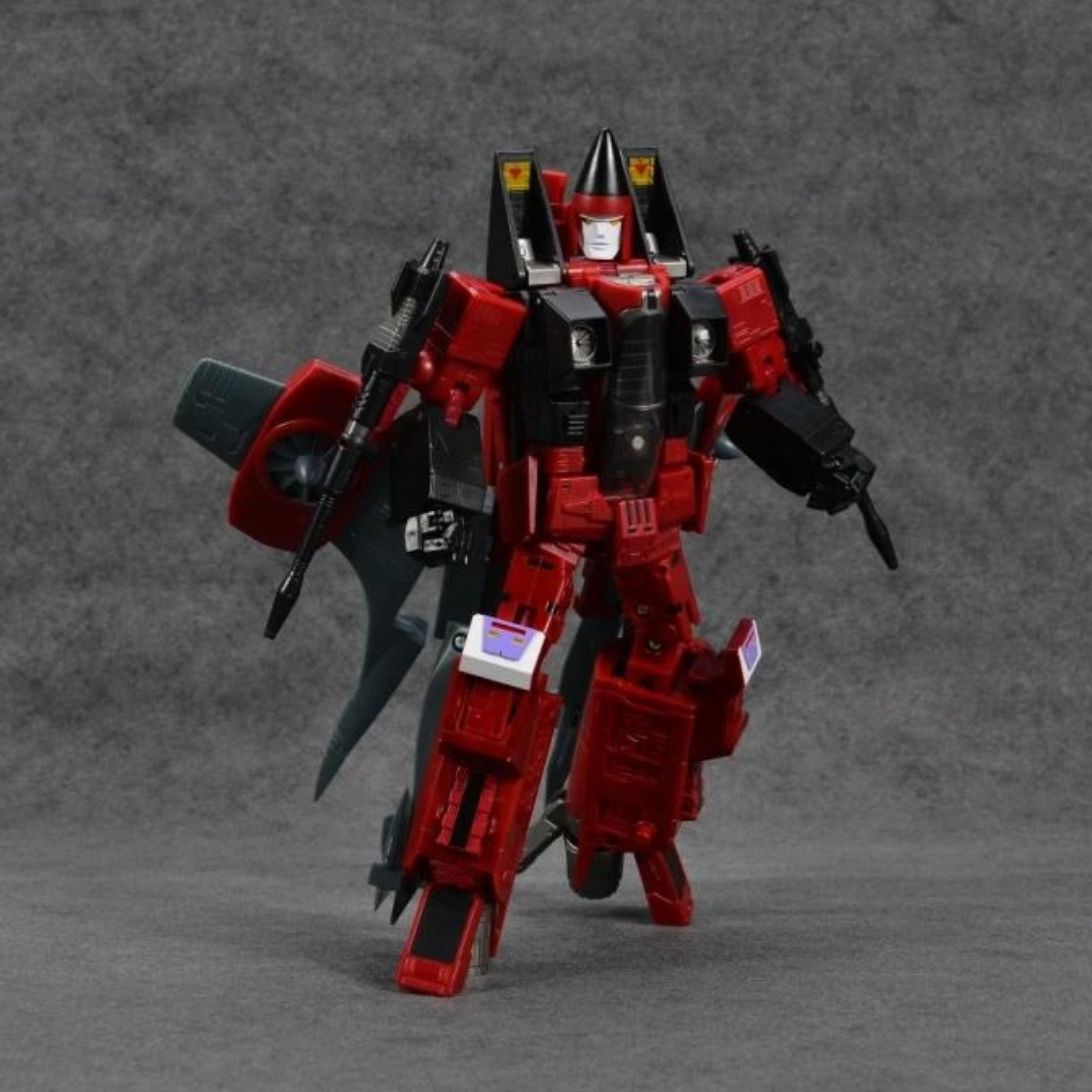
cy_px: 543
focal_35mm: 75
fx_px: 2677
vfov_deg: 23.1
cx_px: 584
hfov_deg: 23.1
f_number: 16
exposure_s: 1/125
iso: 100
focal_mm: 58
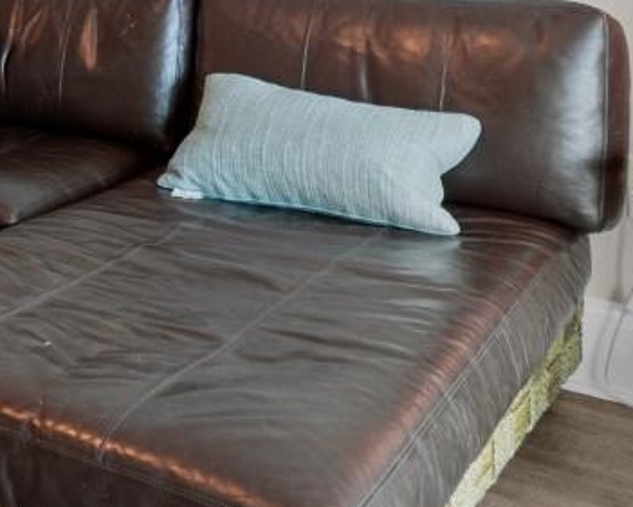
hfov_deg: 23.8
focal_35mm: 65
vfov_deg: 21.2
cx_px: -289
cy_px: -166
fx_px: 1218
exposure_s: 1/20
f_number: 4.5
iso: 100
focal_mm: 10
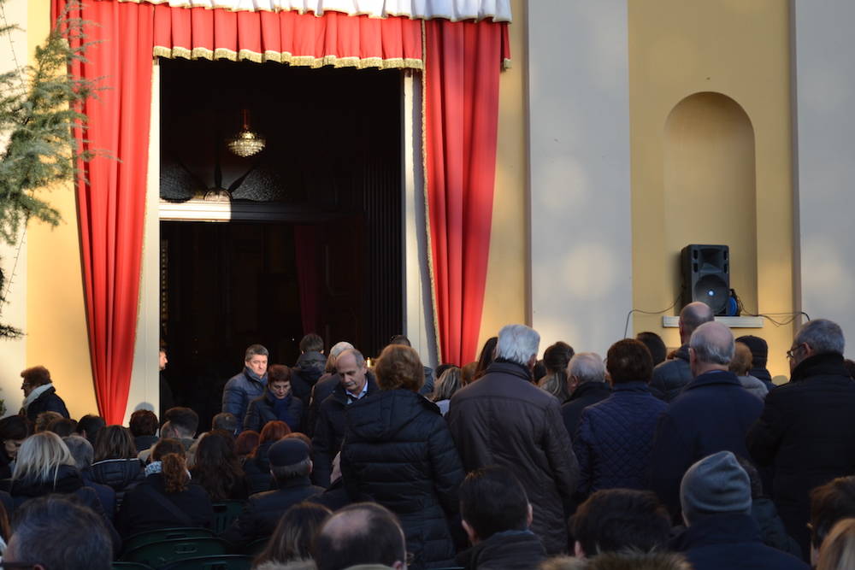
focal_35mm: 82
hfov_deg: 24.6
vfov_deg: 16.6
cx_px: 428
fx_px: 1960
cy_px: 285
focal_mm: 55
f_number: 5.6
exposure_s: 1/125
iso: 100
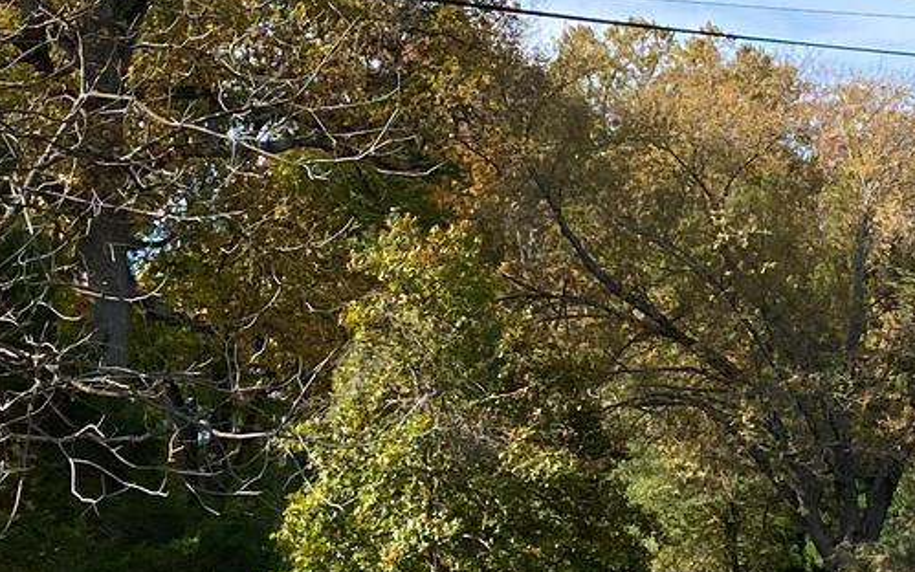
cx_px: 422
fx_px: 2818
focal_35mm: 113
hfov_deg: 18.4
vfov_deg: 11.6
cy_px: 244
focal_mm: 4.25
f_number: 1.8
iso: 32
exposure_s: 1/1218
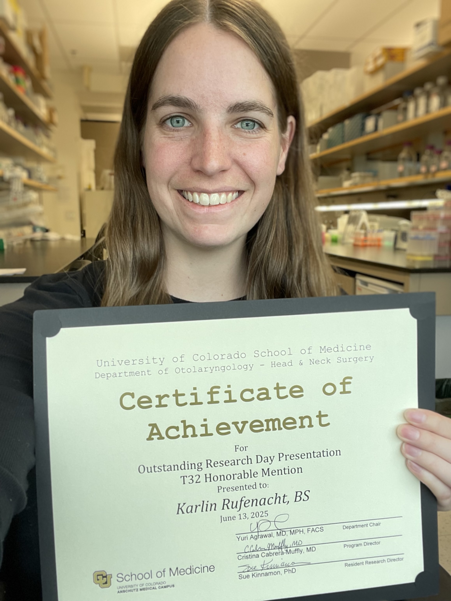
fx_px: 521
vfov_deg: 60.0
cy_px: 300
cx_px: 226
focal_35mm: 30
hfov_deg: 46.8
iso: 100
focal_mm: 2.71
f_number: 2.2
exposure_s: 1/98
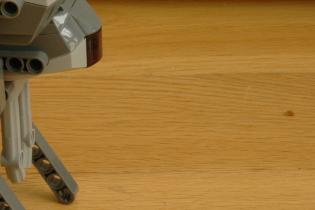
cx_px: -55
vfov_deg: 4.8
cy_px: 91
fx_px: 2491
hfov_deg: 7.2
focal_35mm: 285
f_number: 20
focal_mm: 70
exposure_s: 1/3
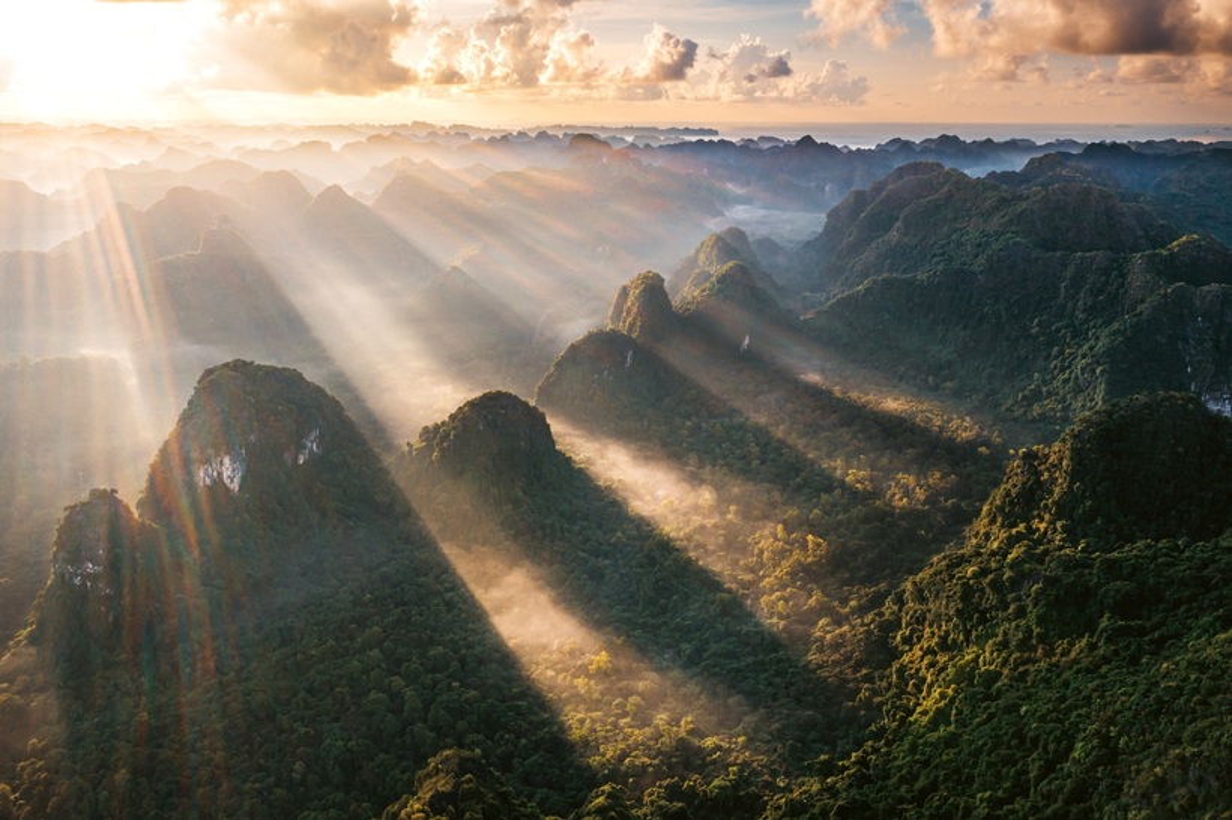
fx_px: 958
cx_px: 616
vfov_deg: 46.4
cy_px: 410
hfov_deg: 65.5
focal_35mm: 28
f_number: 8
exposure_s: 1/160
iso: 100
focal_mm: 10.26
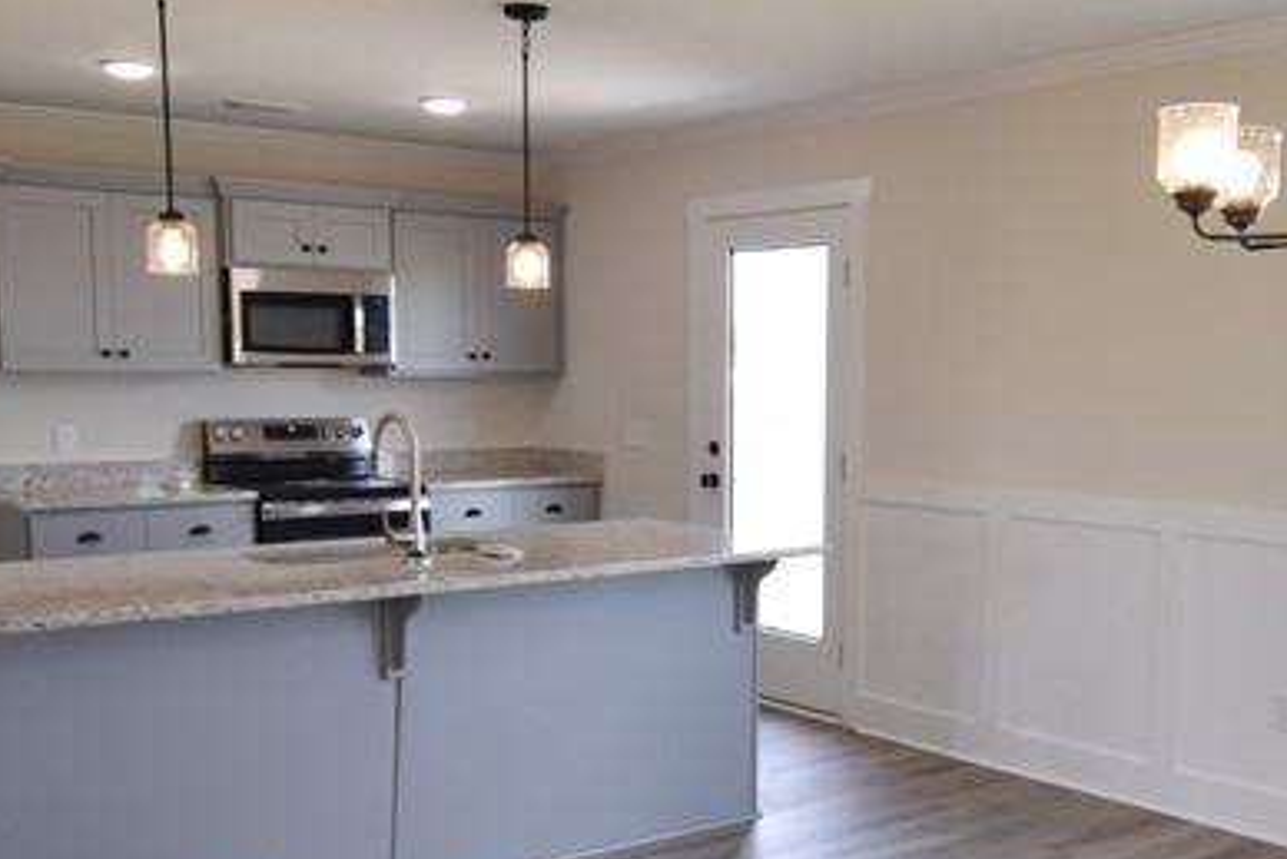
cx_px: 707
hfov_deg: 46.3
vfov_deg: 31.7
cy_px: 554
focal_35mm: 42
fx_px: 1502
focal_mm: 10
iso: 400
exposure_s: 1/125
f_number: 4.5
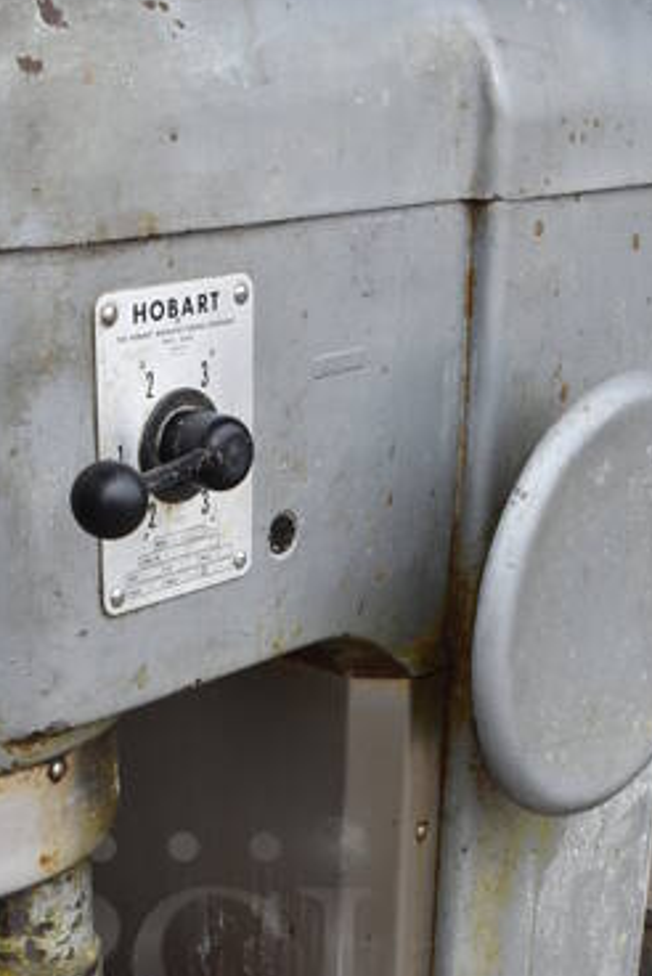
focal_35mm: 67
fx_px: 1817
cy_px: 956
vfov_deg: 28.4
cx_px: 183
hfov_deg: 20.2
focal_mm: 18
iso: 400
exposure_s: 1/125
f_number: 5.6
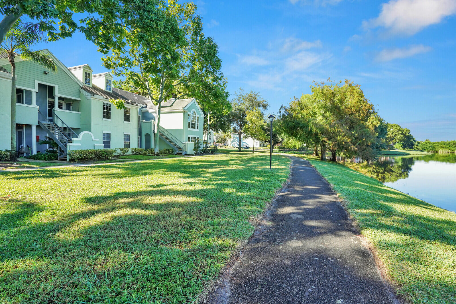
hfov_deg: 96.7
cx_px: 228
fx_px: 203
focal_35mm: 16
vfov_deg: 73.7
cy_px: 152
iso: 800
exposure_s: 1/320
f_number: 8
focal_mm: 16
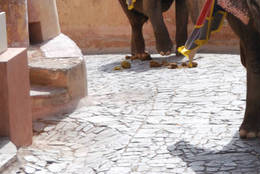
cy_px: -54
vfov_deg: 7.6
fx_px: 1287
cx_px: 270
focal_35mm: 178
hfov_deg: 11.4
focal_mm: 44
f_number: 5
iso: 100
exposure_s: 1/320
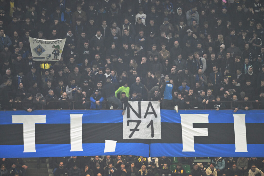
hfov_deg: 3.4
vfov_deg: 2.3
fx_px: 4400
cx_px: 132
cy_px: 88
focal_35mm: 600
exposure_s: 1/125
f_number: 6.3
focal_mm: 600
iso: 2000
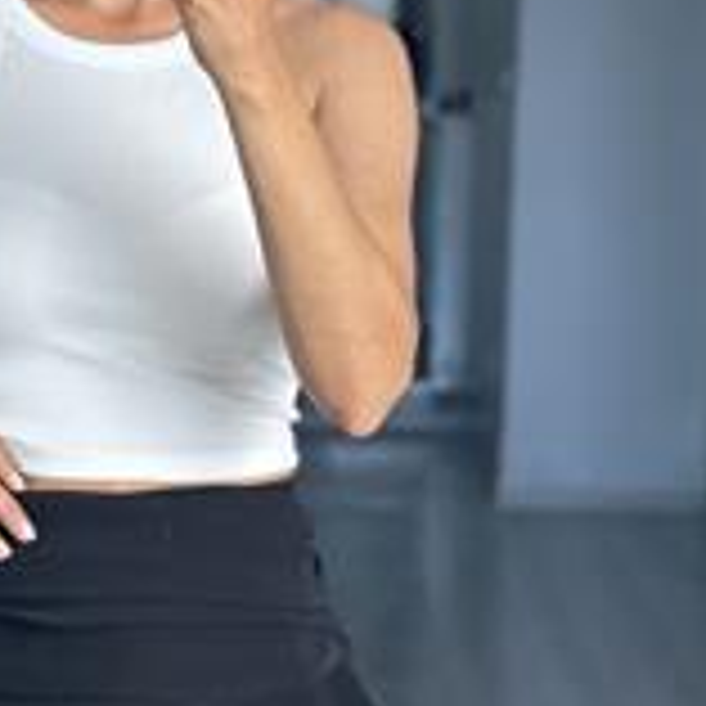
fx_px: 3161
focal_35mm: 137
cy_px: 346
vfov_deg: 12.7
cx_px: 90
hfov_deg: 12.7
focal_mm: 6.86
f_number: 1.78
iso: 125
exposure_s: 1/145
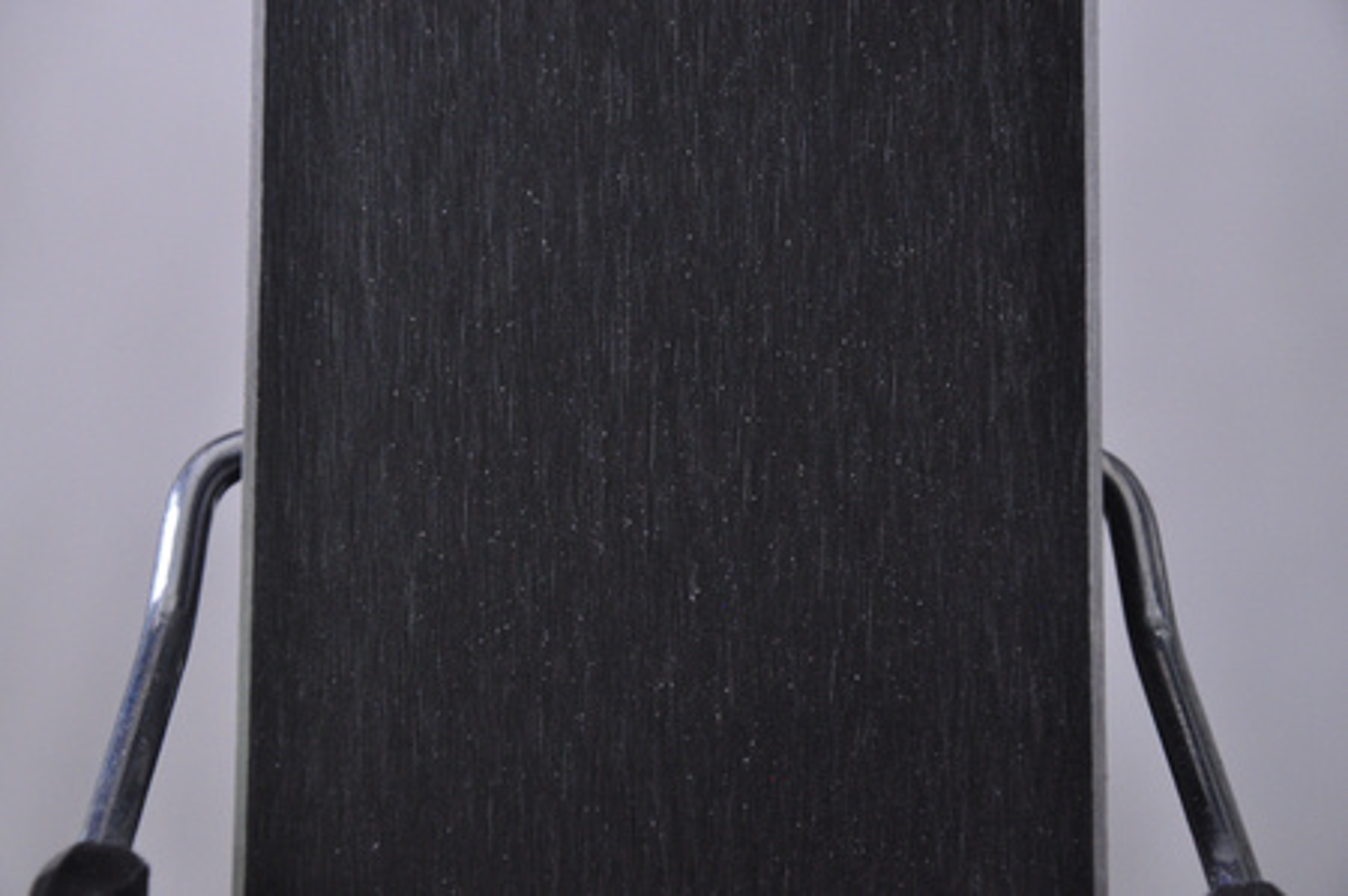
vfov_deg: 8.7
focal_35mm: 158
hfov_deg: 13.1
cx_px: 674
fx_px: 5891
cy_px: 448
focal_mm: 105
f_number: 9.5
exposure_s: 1/125
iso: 3200
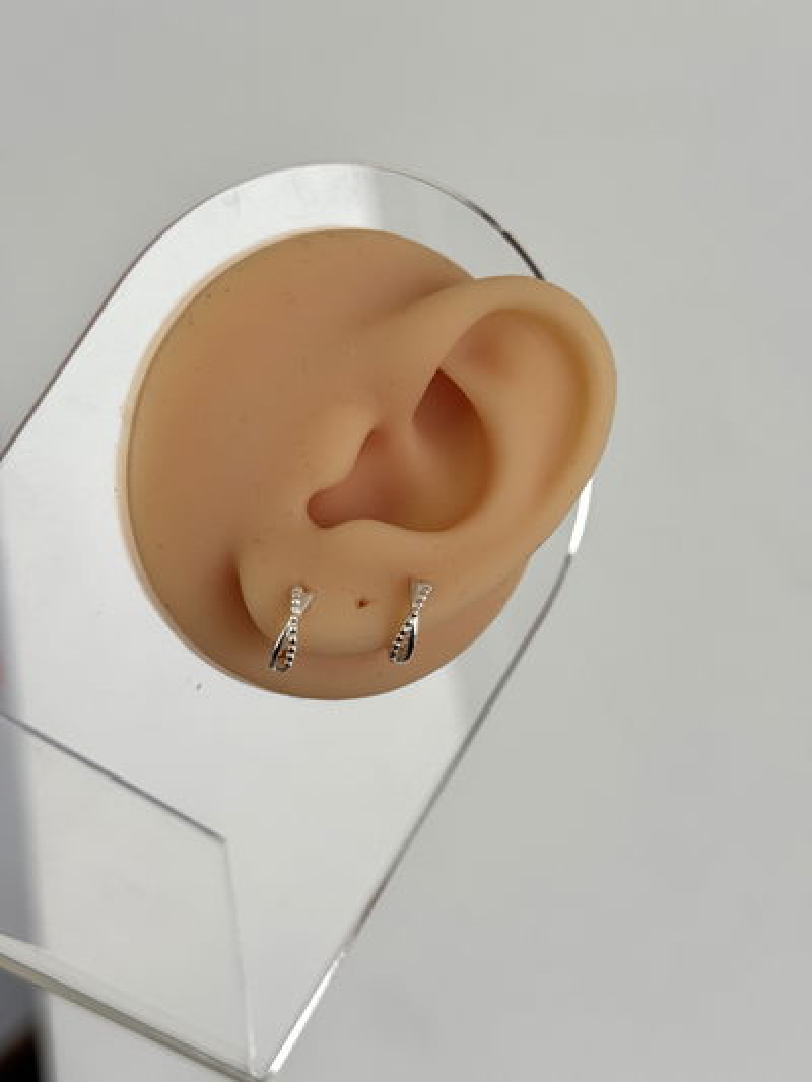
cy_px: 541
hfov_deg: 30.3
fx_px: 1501
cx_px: 406
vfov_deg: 39.6
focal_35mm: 48
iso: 80
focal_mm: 6.76
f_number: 1.78
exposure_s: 1/100
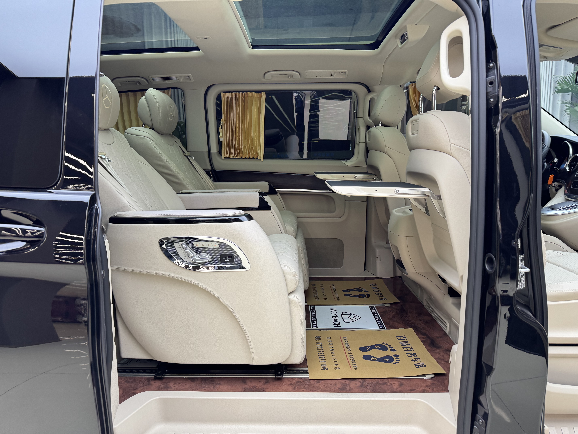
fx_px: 401
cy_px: 217
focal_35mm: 24
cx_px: 289
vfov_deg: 56.8
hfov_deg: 71.6
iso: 160
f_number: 1.78
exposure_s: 1/50
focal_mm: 6.76
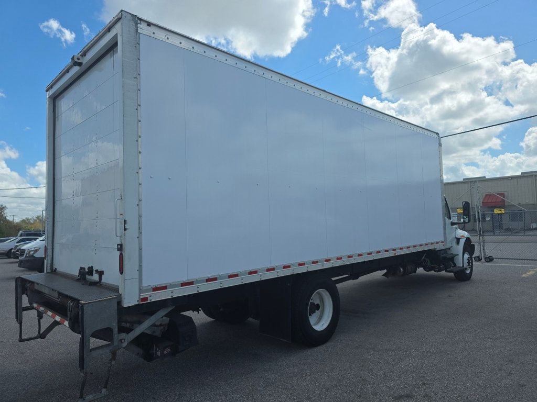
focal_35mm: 23
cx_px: 268
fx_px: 357
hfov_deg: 73.9
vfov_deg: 58.9
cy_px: 201
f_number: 1.7
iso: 80
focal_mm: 6.3
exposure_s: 1/7944
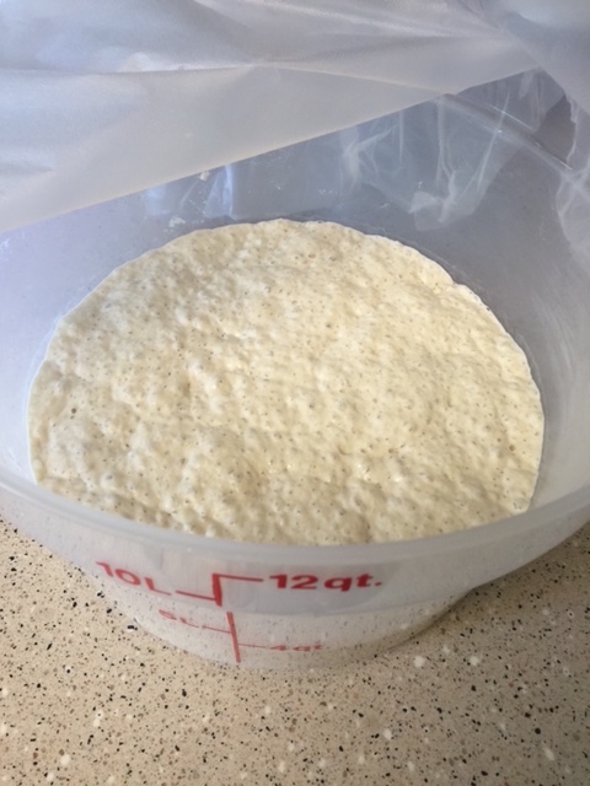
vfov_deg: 61.7
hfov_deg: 48.2
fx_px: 659
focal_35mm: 29
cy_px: 393
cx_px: 295
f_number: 2.2
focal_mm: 4.15
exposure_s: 1/15
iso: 50
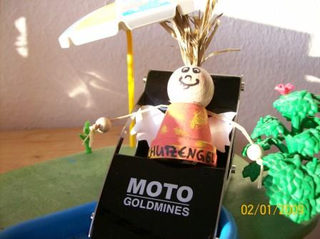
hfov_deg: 51.4
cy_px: 120
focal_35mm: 36
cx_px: 160
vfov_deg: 39.6
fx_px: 332
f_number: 2.7
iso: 80
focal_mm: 6
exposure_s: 1/99.7
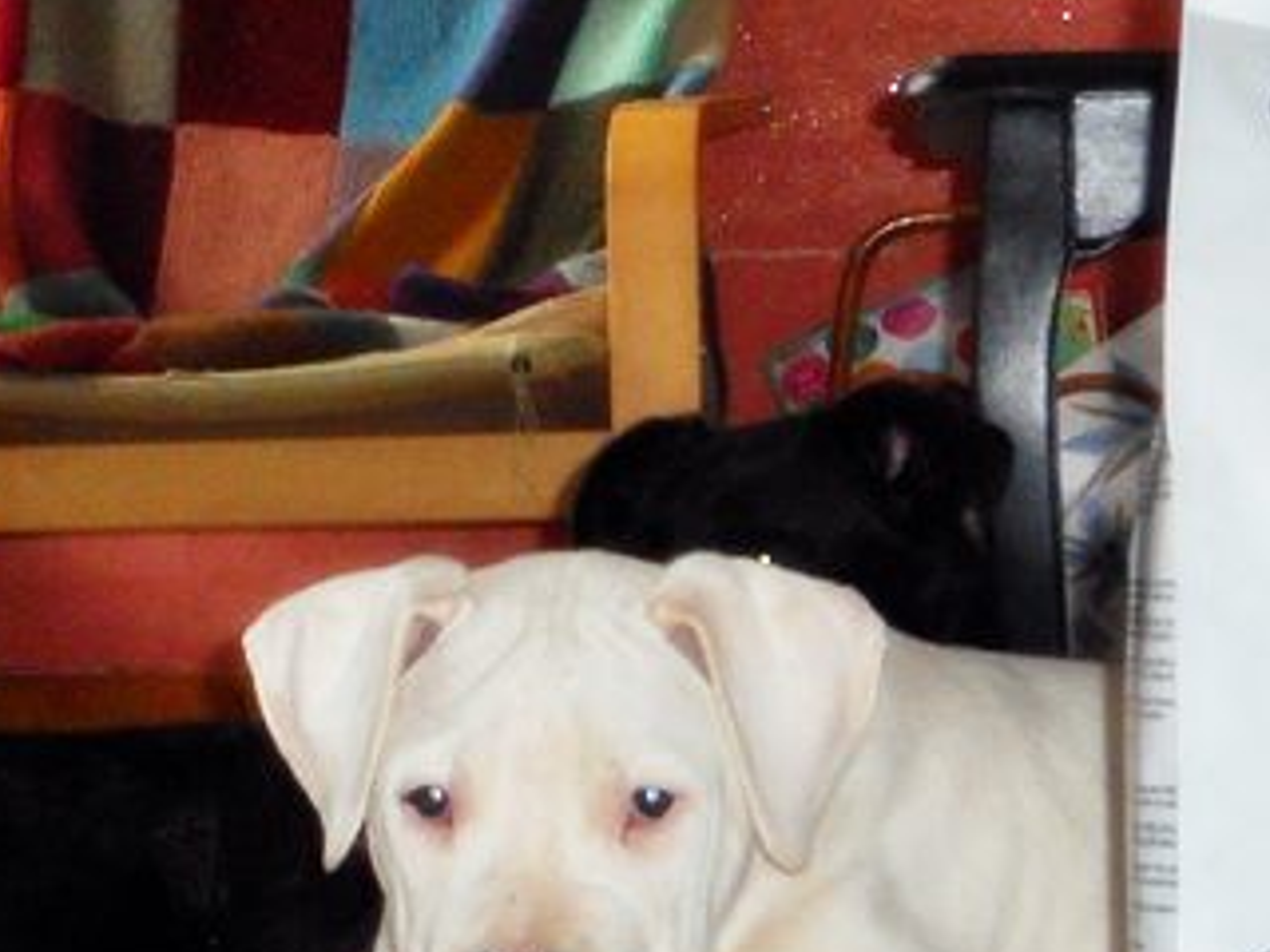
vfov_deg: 10.5
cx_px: 1087
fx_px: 5173
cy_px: 436
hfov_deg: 13.9
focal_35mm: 141
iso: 280
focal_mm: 7.9
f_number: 4.7
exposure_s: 1/30
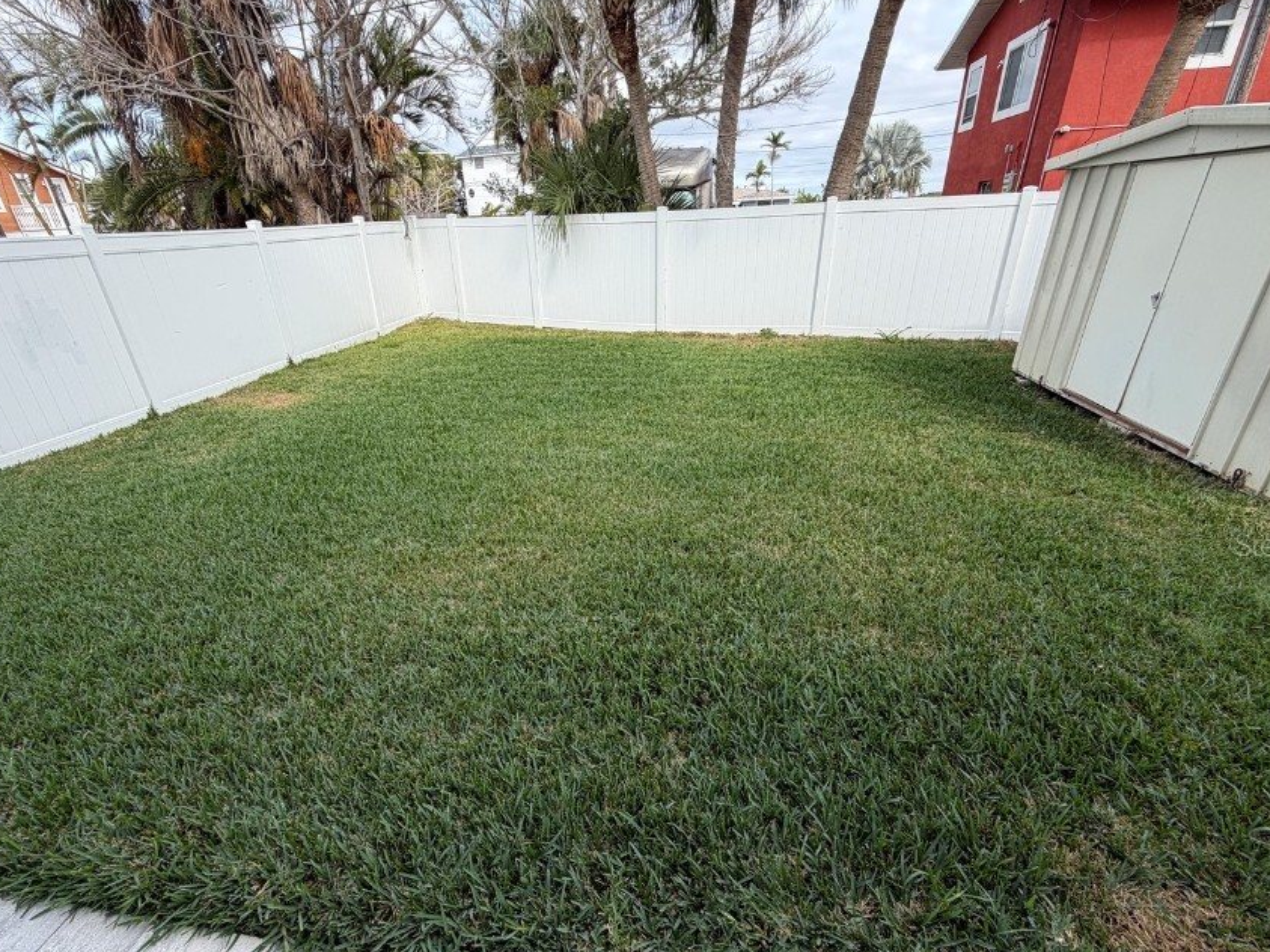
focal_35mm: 17
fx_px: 624
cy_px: 544
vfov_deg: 74.3
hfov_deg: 91.0
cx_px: 606
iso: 40
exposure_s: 1/545
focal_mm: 2.22
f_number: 2.2
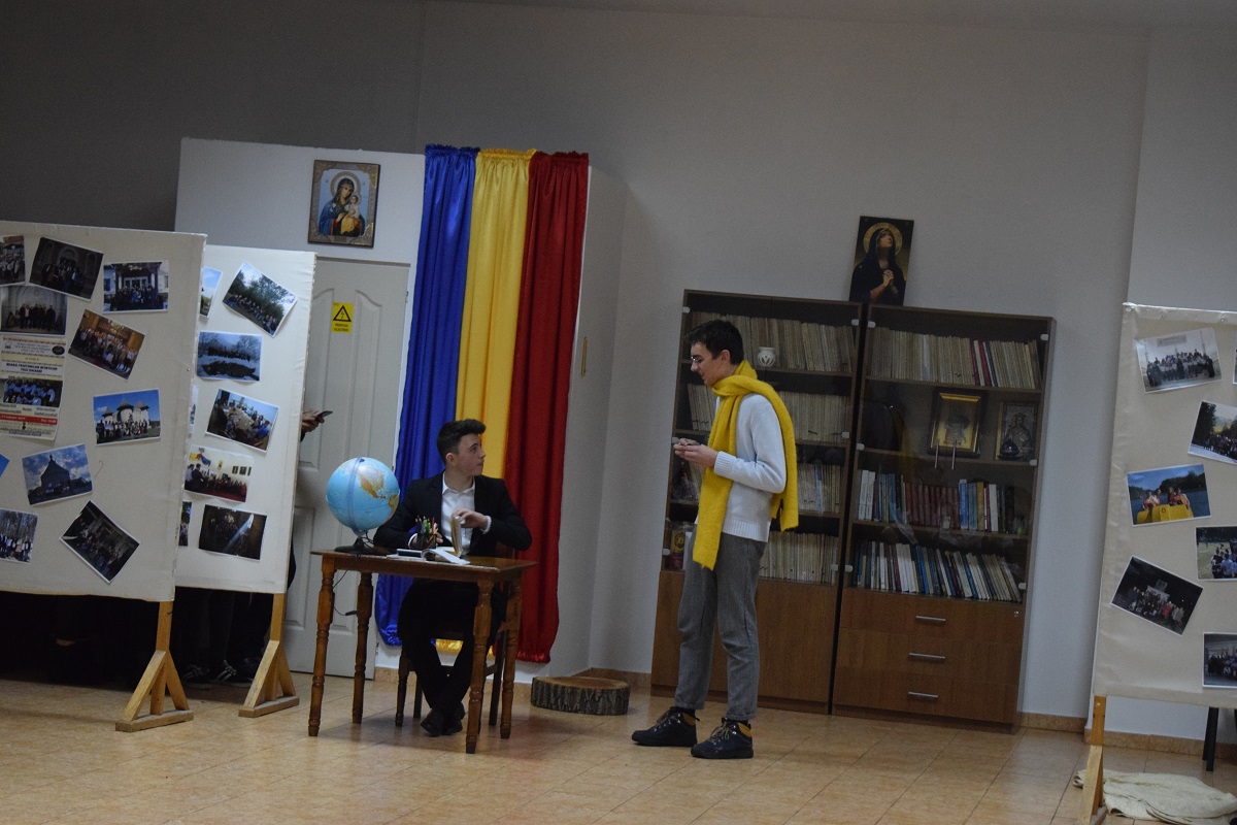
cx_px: 618
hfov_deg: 24.6
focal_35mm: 82
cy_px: 412
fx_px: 2835
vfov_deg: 16.6
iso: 3200
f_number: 5.6
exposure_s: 1/50
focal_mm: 55
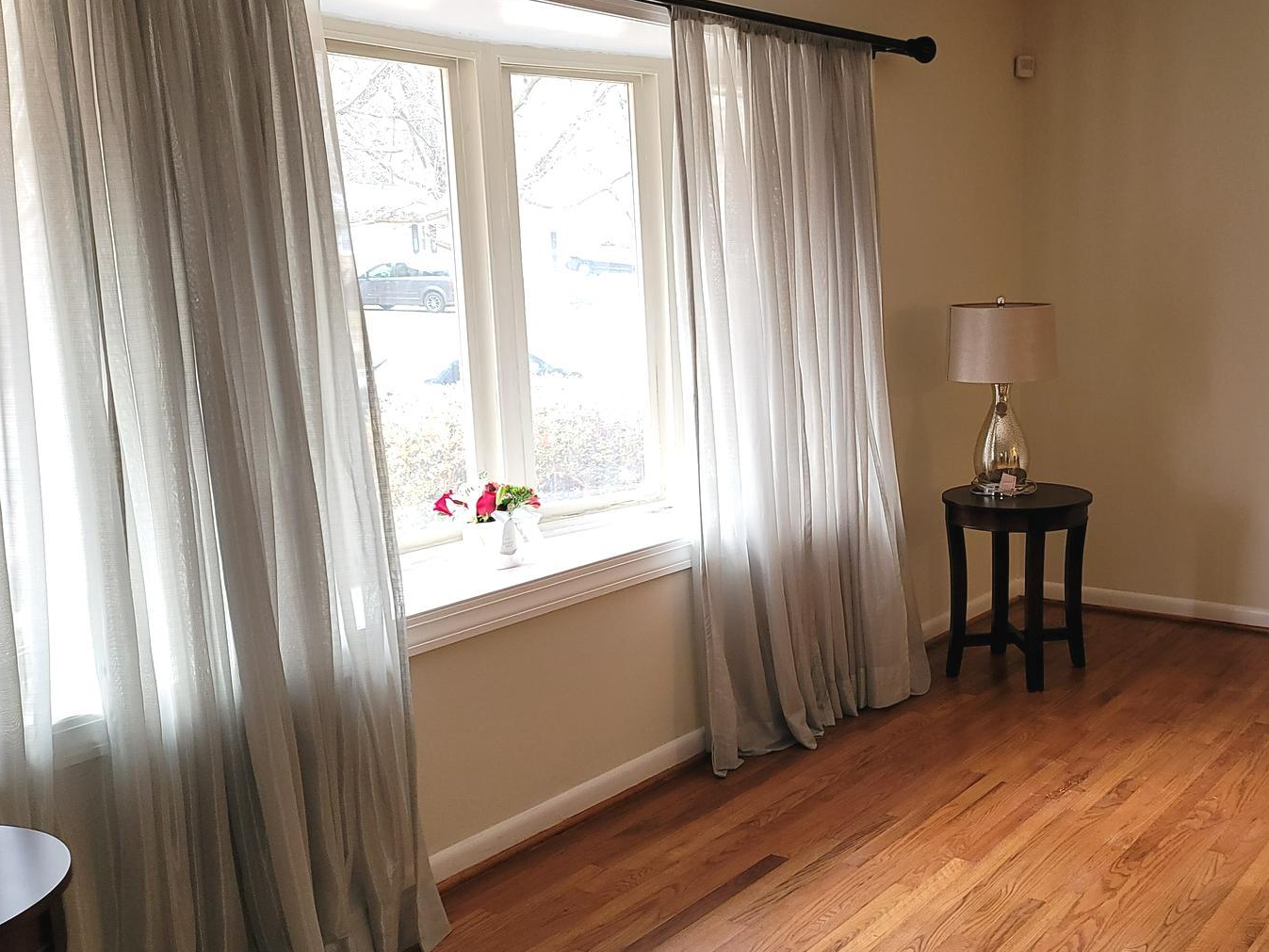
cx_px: 946
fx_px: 1393
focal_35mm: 38
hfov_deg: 47.2
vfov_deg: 37.7
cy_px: 499
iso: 125
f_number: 1.8
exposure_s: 1/59
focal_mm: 7
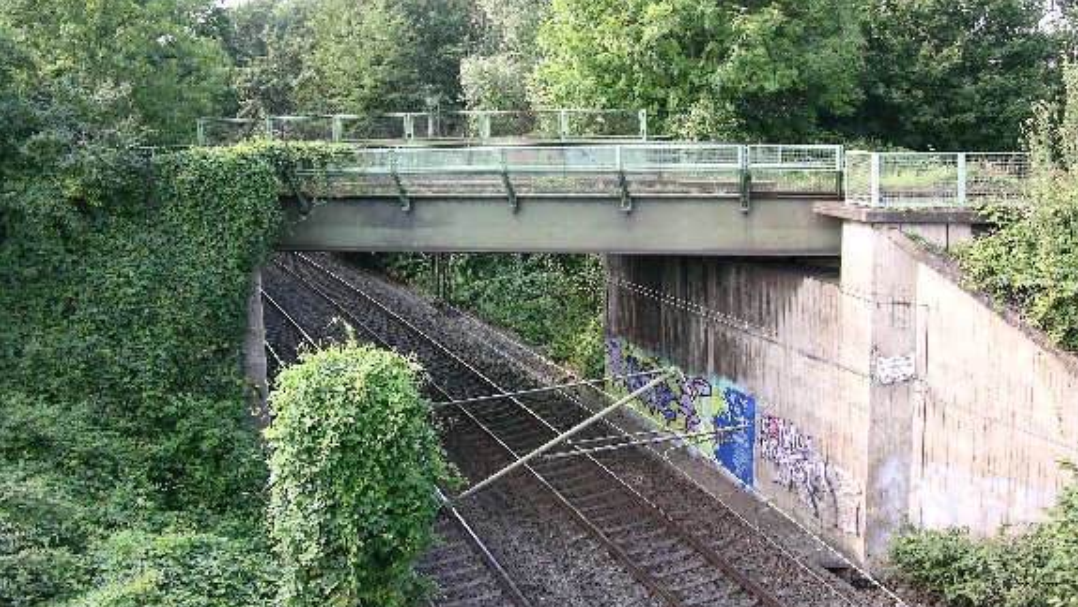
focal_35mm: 39
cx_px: 547
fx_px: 1115
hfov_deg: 51.6
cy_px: 259
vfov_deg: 30.4
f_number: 5
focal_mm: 8.9
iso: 50
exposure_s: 1/29.2
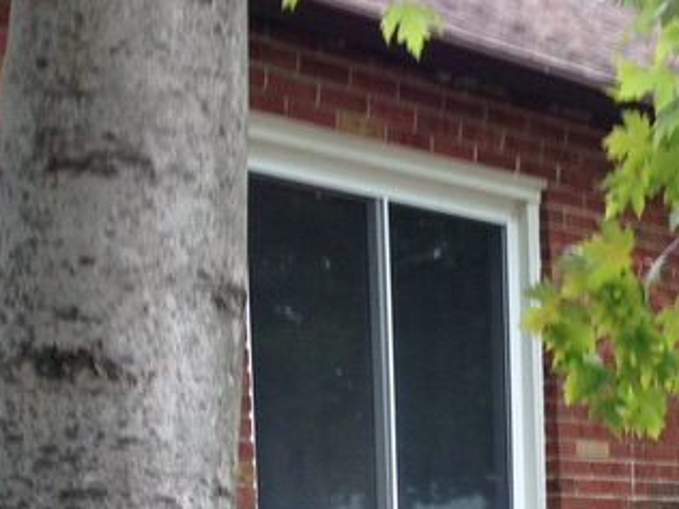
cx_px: 795
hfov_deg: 17.6
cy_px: 823
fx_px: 2099
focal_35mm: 107
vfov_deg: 12.9
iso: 50
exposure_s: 1/40
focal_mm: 4.12
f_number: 2.4
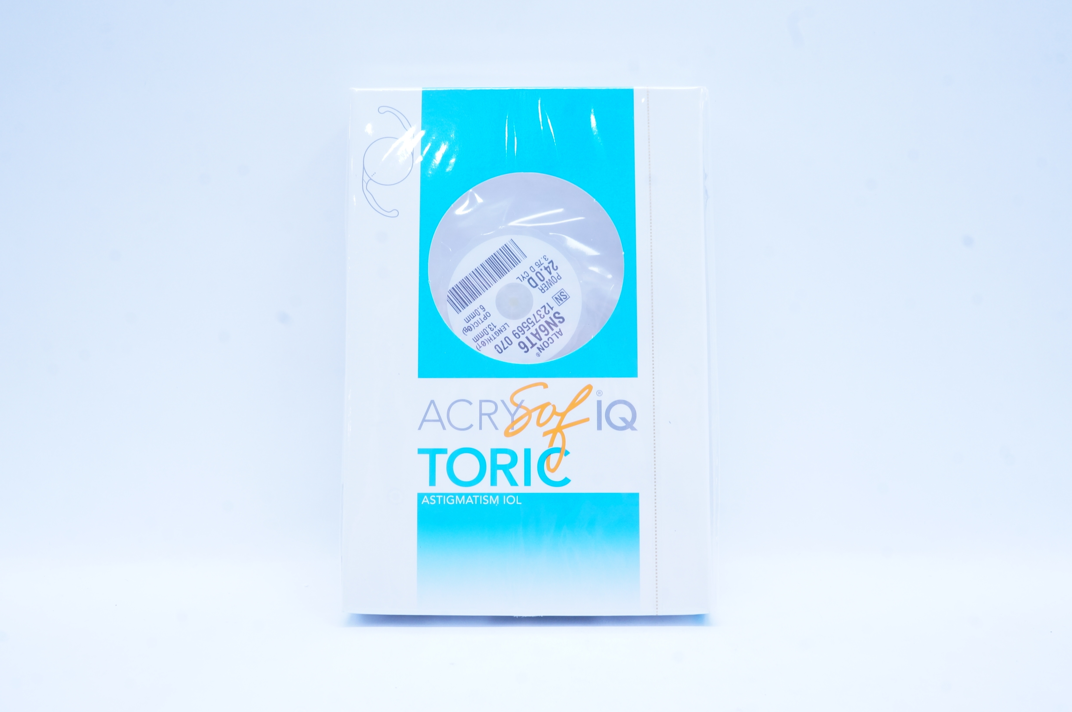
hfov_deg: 57.3
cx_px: 536
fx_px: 982
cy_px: 356
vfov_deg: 39.9
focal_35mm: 33
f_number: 14
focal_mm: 22
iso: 400
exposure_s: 1/10
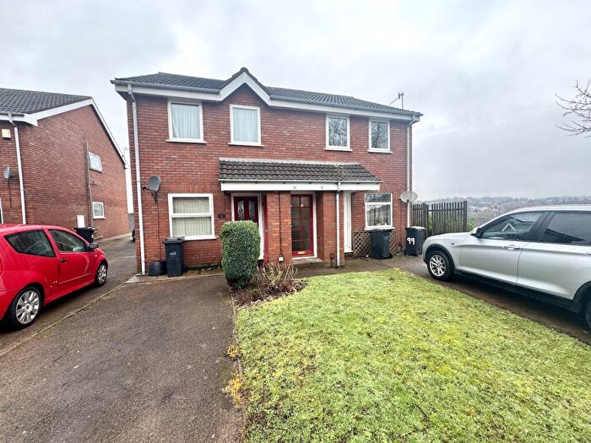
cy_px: 222
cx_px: 296
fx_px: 239
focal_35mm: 14
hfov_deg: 102.1
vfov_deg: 85.7
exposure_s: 1/105
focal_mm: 2.22
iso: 40
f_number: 2.2
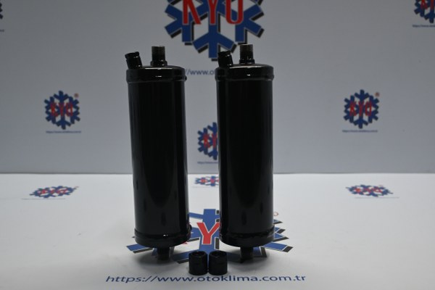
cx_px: 218
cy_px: 145
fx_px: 444
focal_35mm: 37
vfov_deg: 36.2
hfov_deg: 52.2
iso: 640
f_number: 4.2
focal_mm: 24.5
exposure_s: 1/125
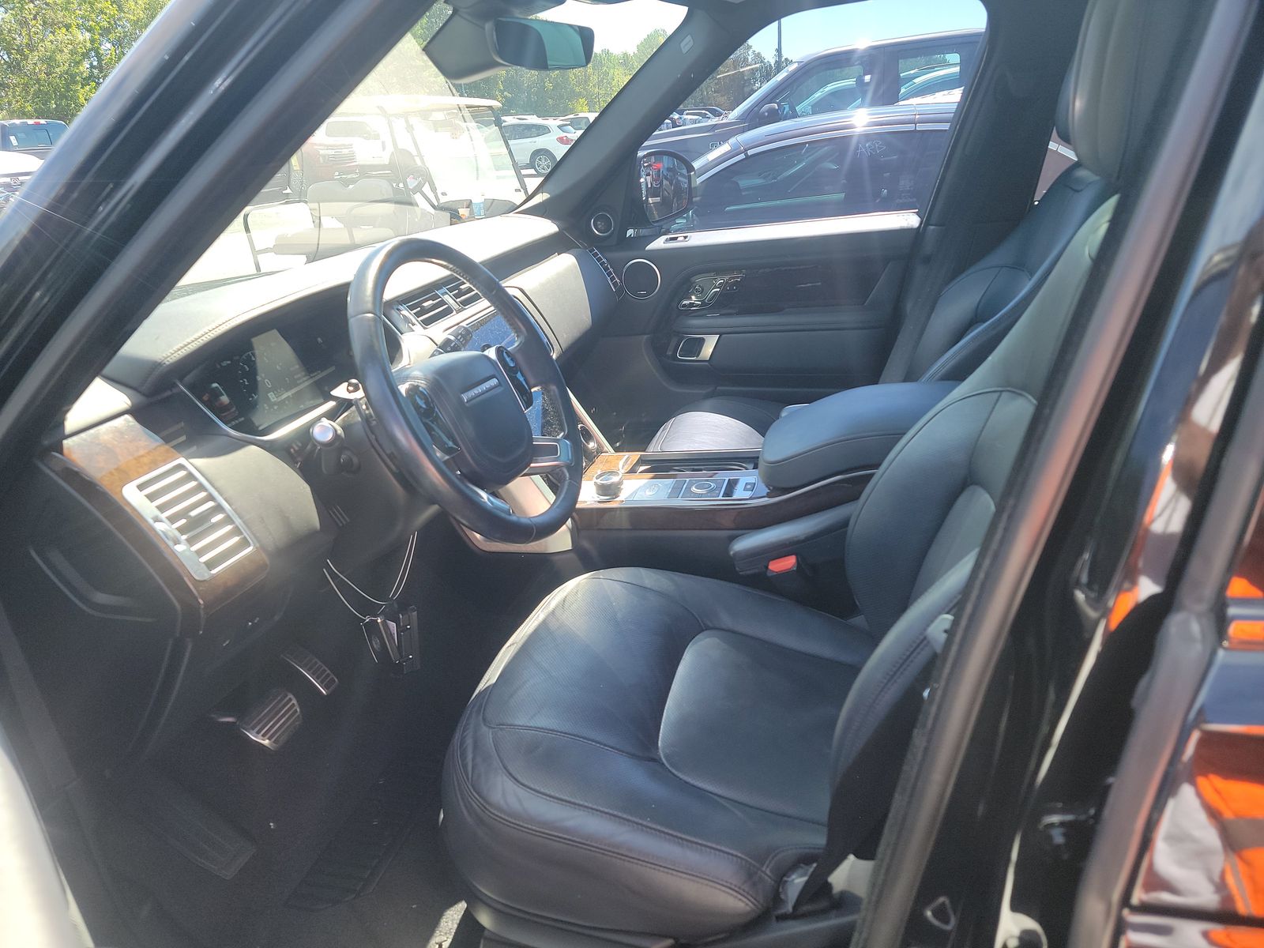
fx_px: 876
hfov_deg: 71.6
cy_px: 474
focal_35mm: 24
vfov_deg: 56.8
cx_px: 632
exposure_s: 1/119
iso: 65
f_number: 1.8
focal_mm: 6.7
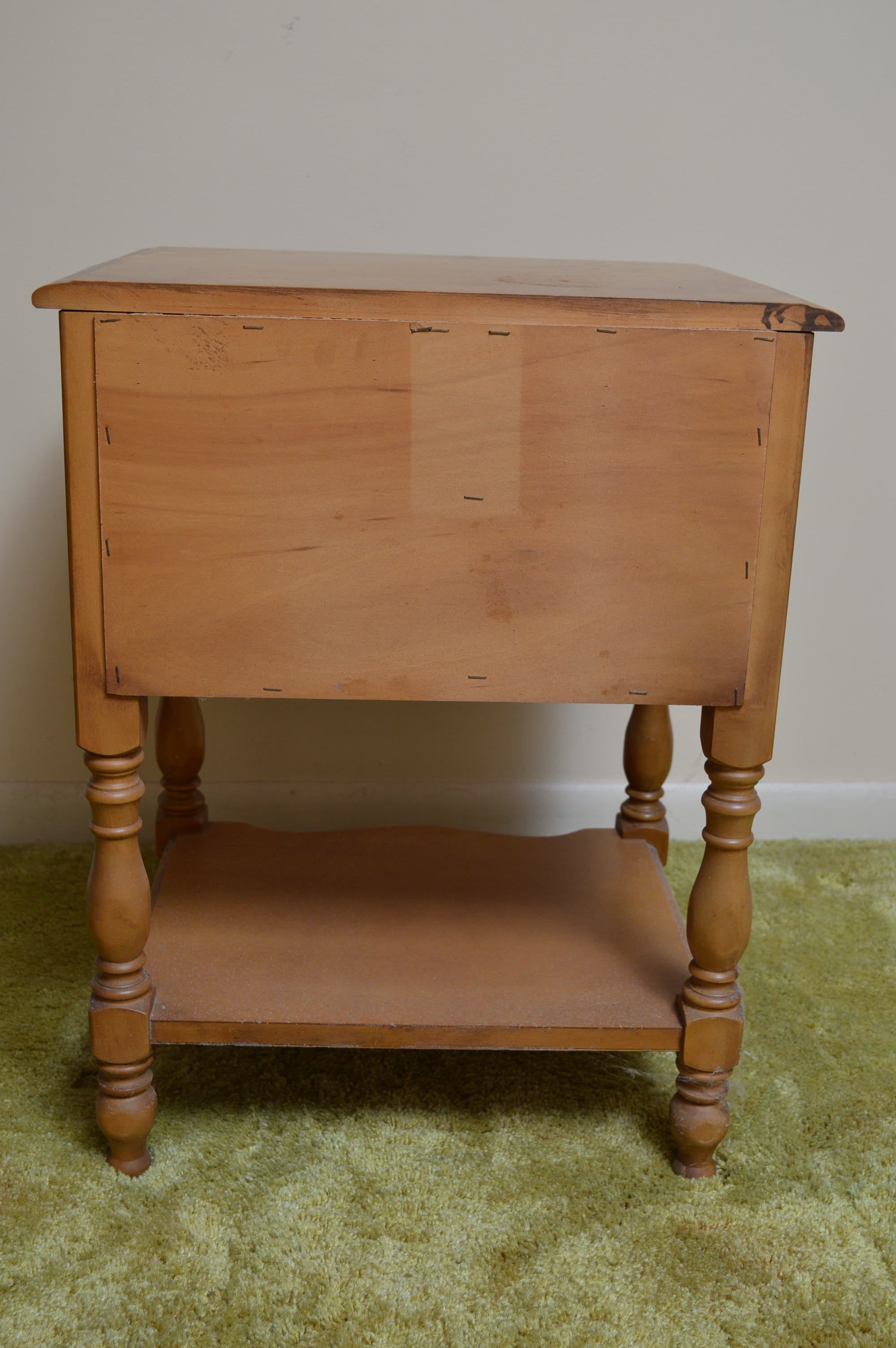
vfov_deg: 46.4
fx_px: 1571
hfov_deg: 31.8
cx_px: 448
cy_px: 674
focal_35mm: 42
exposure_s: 1/100
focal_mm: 28
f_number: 6.3
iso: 200
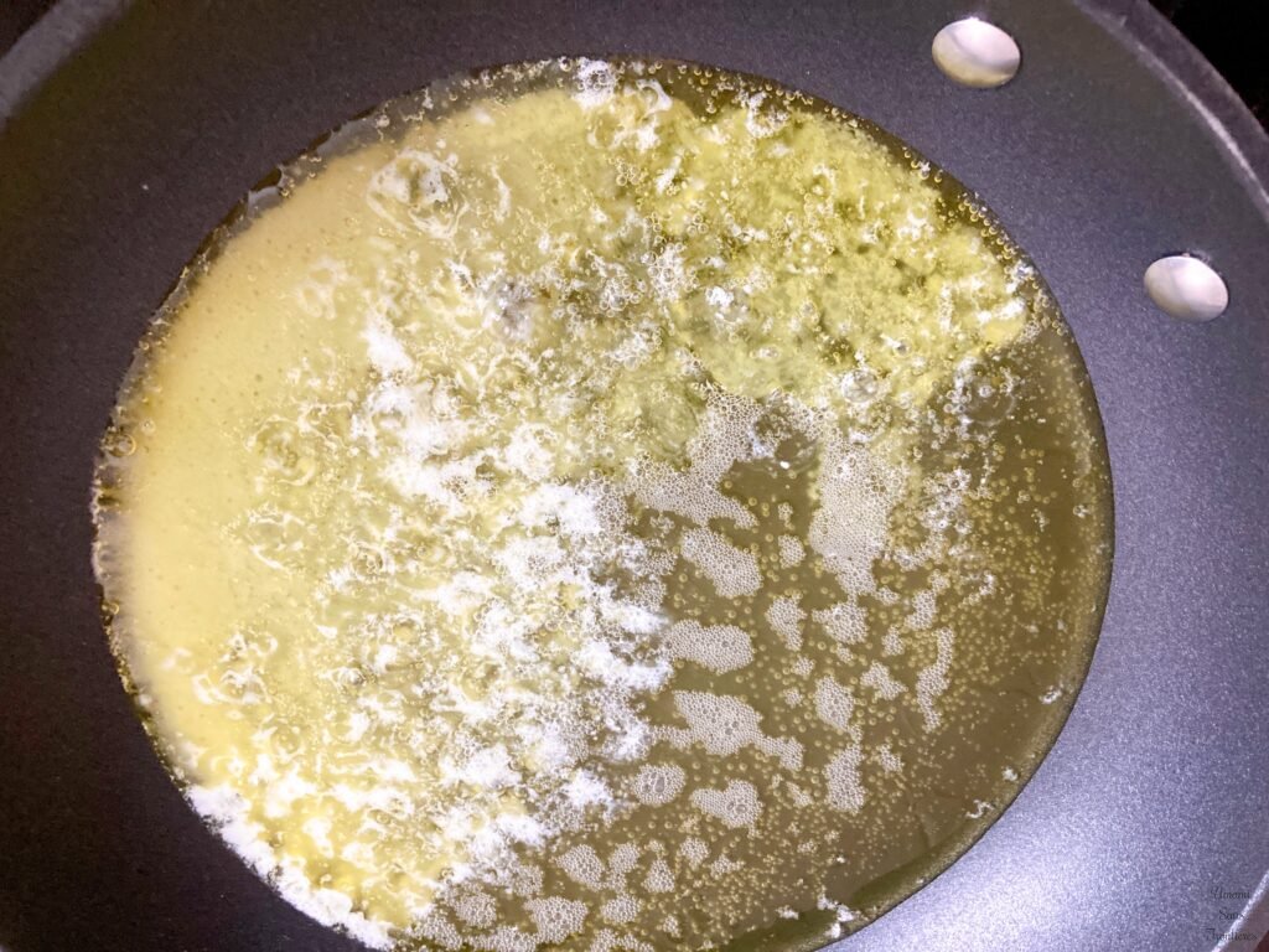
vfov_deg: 49.7
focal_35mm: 28
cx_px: 634
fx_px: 1026
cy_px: 476
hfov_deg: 63.4
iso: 500
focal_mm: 3.99
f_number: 1.8
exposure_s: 1/30
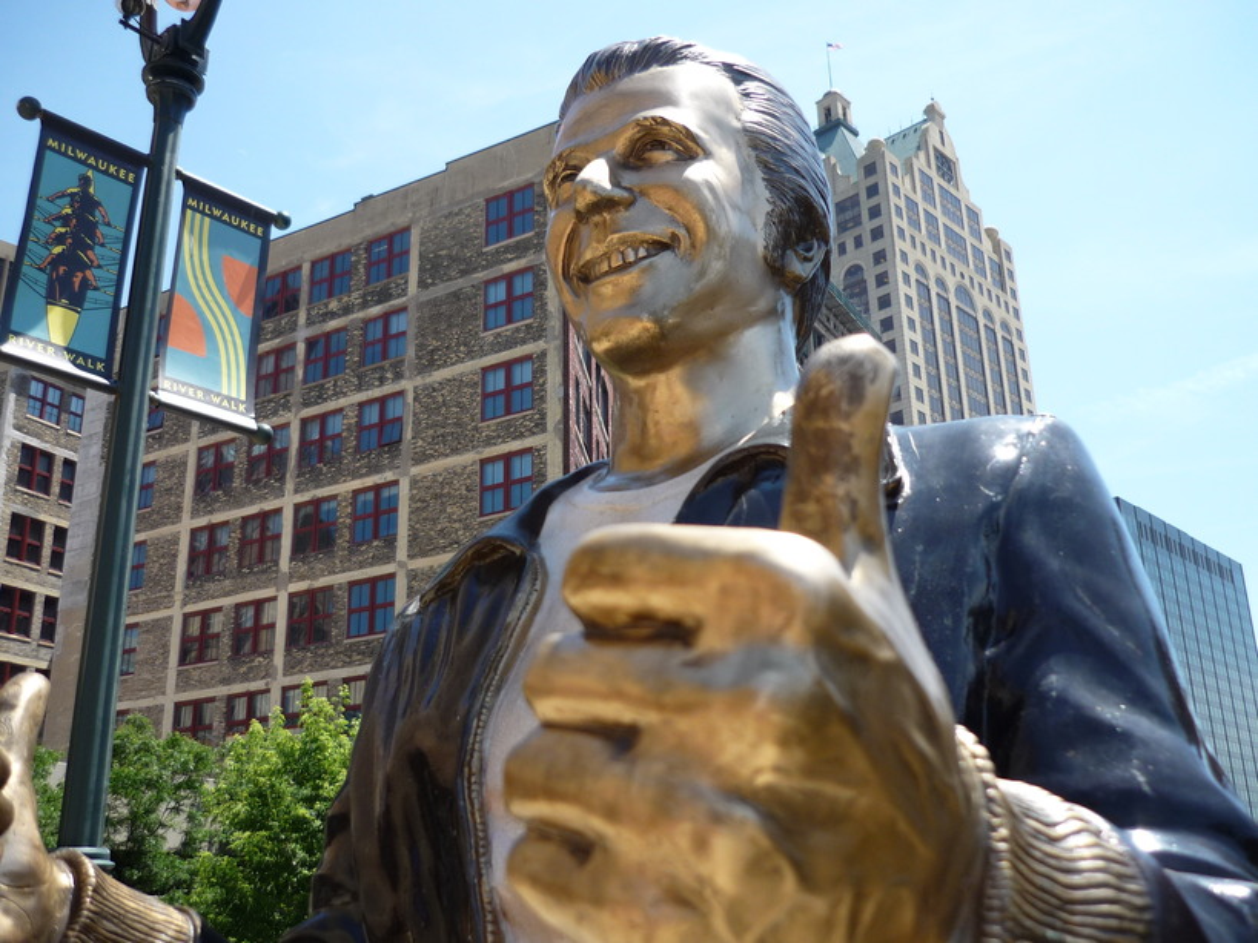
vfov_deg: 42.9
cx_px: 629
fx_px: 1199
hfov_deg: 55.4
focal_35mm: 33
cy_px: 472
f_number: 2.8
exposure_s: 1/640
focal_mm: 5.5
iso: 100
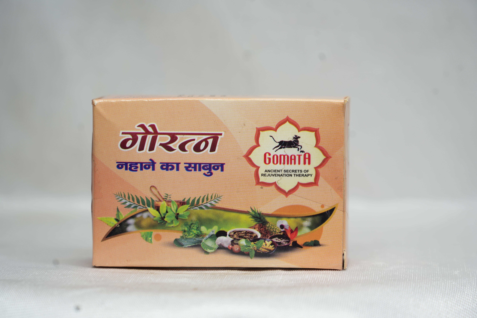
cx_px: 238
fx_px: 1391
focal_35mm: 105
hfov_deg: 19.5
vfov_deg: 13.0
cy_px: 159
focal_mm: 105
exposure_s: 1/60
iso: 250
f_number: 5.6
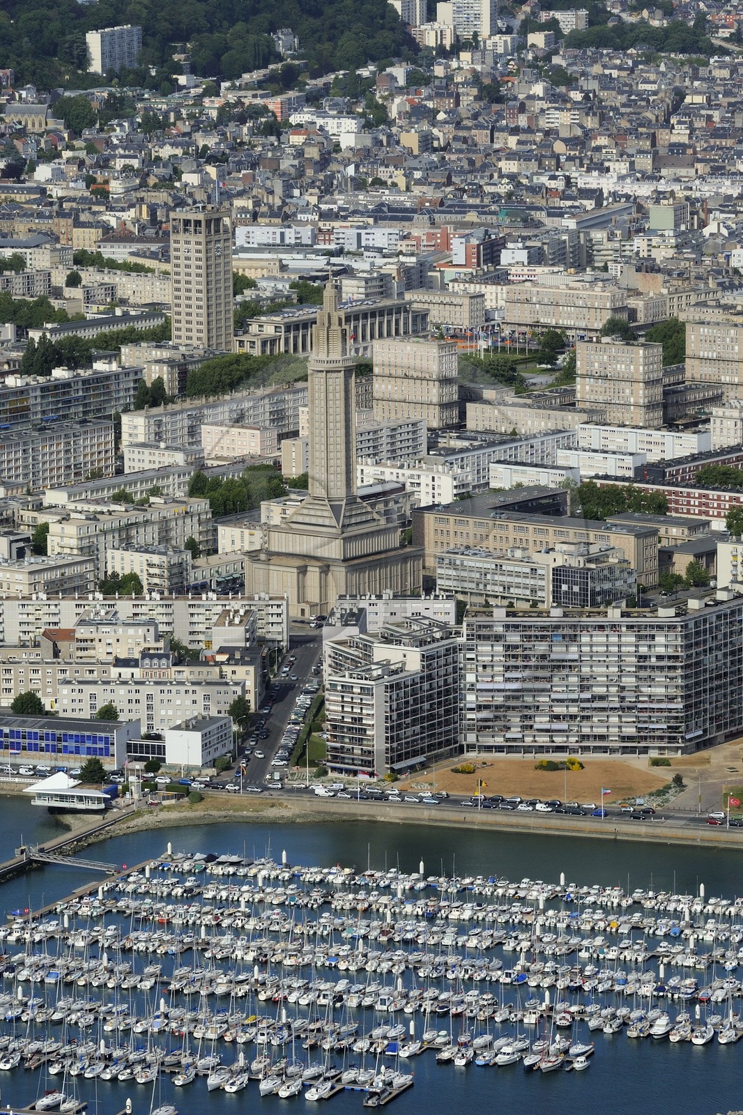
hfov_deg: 12.4
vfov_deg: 18.6
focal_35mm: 110
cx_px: 372
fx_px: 3407
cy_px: 558
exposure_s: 1/640
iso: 400
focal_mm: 110
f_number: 11
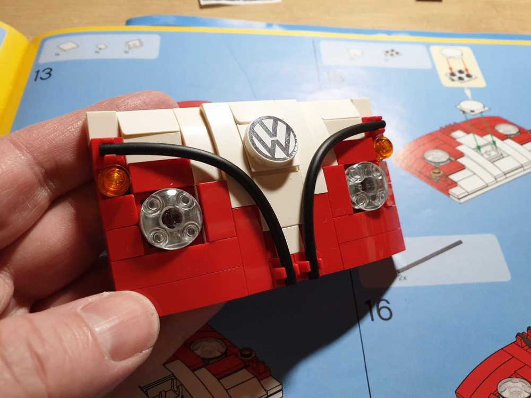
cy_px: 199
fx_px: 399
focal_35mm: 26
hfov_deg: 67.3
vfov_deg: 53.1
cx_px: 266
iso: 250
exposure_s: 1/50
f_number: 2.4
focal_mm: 4.3
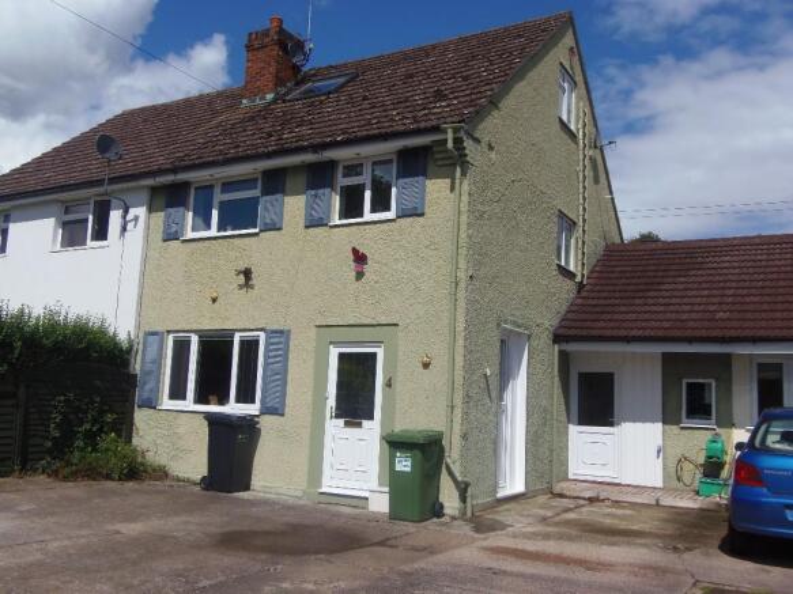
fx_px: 687
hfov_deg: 60.0
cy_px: 297
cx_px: 396
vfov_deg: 46.8
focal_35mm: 30
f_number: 5.8
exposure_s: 1/500
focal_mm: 5.5
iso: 64
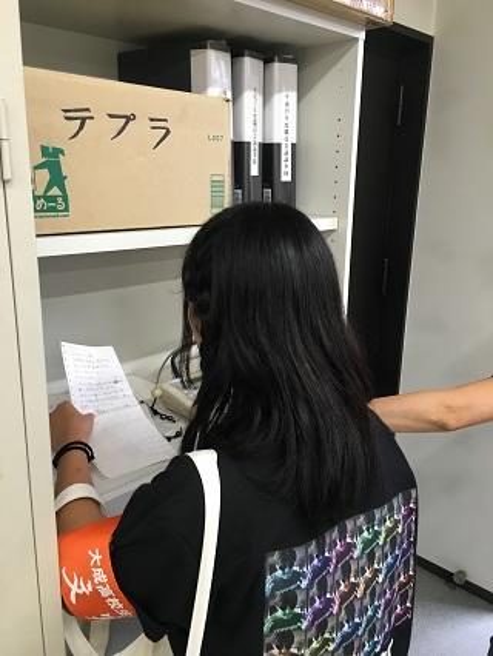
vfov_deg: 61.6
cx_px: 246
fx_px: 550
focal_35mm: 29
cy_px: 328
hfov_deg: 48.3
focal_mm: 4.2
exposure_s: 1/33
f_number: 2.2
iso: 64
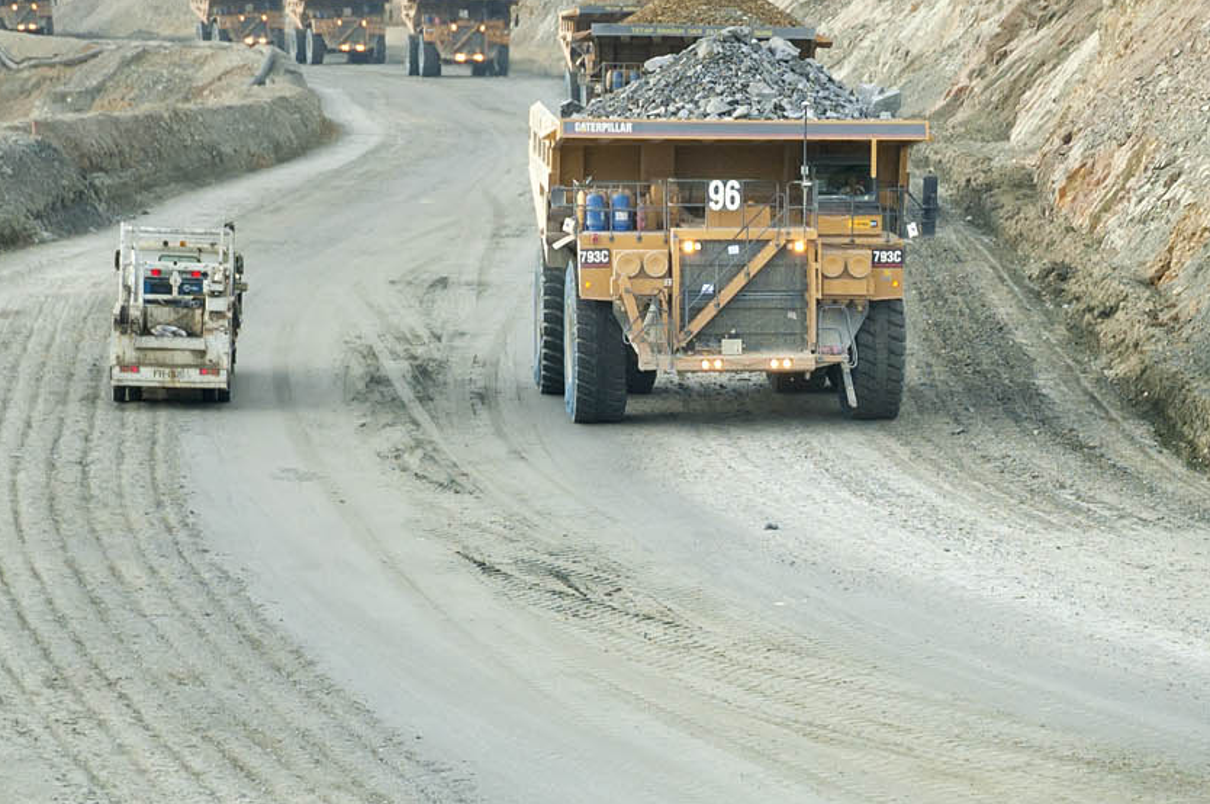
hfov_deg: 13.4
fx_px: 5103
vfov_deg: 9.0
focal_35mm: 152
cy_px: 480
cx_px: 1178
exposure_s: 1/320
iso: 200
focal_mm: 44
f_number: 4.5
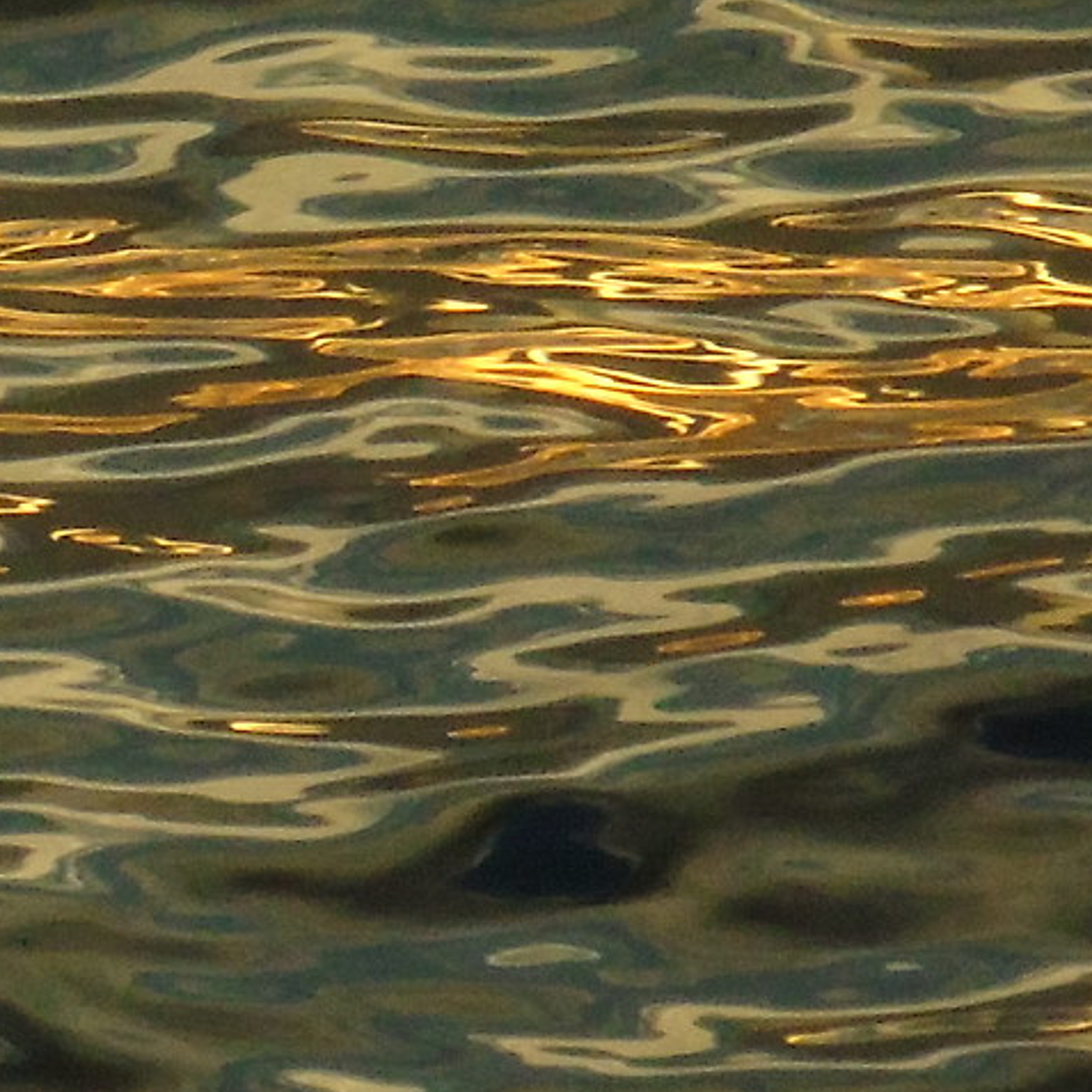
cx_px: -799
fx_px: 134731
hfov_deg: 0.5
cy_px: -149
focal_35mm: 3775
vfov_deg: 0.5
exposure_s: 1/1000
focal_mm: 151
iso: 400
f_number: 7.4
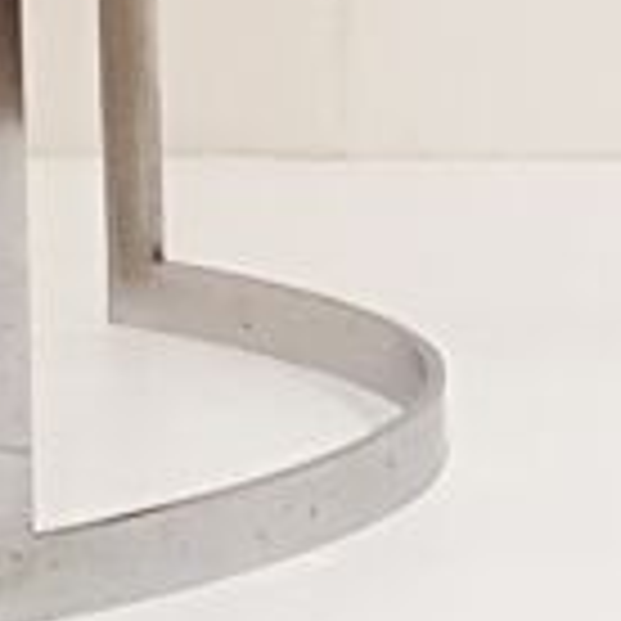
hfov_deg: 16.4
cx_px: 832
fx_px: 2030
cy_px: 4
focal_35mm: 100
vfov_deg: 17.0
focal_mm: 4.2
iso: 160
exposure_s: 1/50
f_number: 1.7
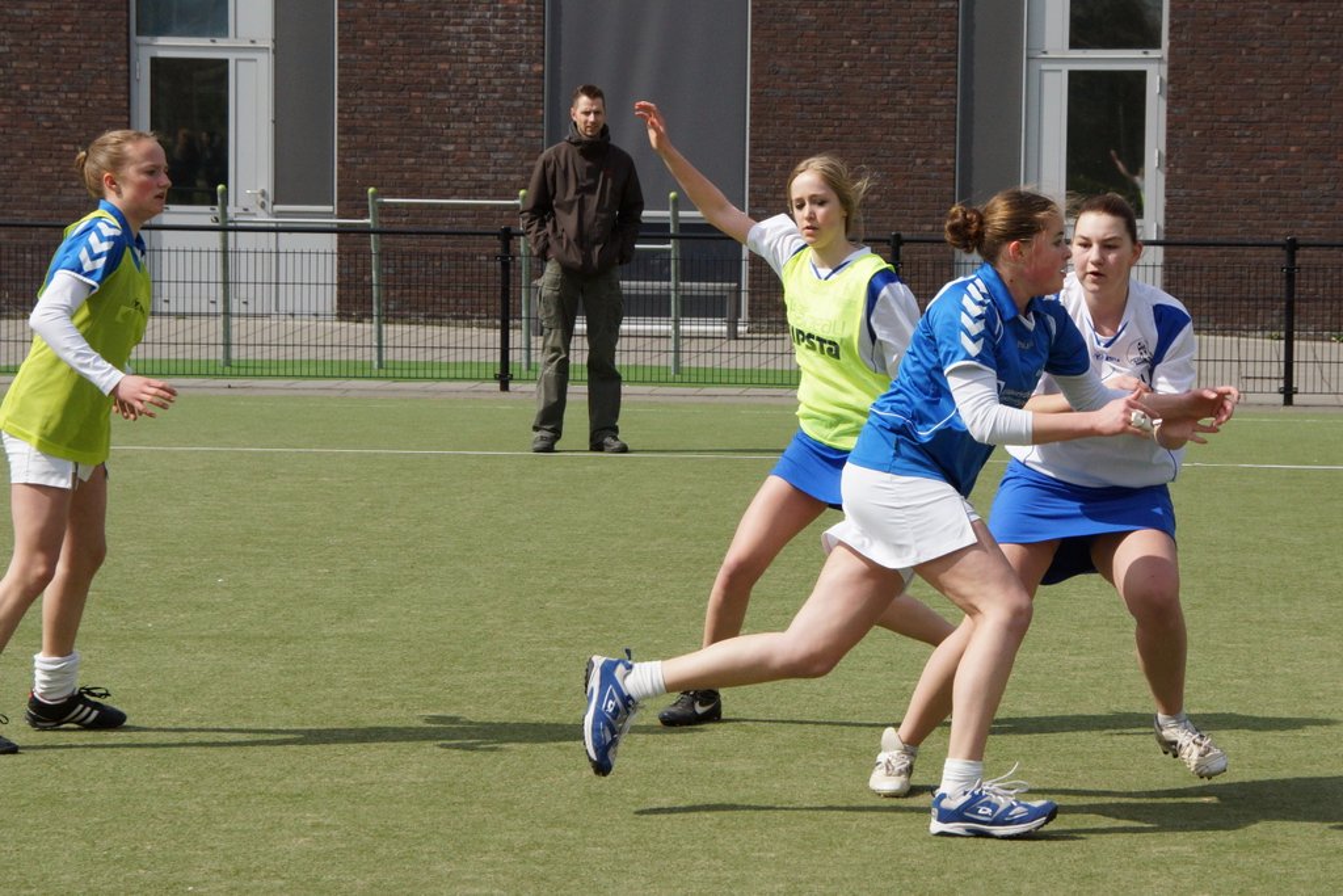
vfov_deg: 12.2
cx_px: 672
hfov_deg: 18.2
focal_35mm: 112
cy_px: 448
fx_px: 4197
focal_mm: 75
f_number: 11
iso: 640
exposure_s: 1/1250
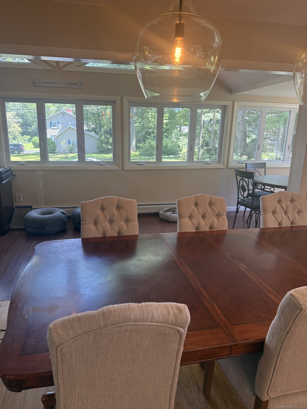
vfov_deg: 71.6
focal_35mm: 24
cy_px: 204
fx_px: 284
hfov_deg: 56.8
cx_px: 154
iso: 160
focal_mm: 6.76
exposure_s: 1/120
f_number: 1.78
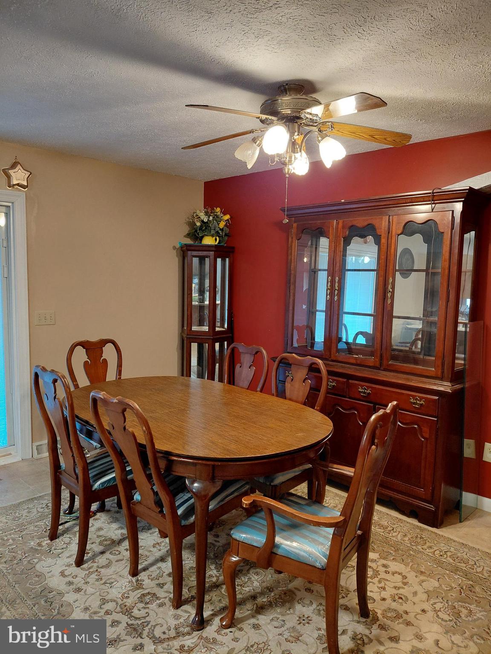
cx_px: 246
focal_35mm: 25
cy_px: 327
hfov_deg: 54.9
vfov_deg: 69.4
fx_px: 473
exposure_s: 1/60
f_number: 1.8
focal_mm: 4.69
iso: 400
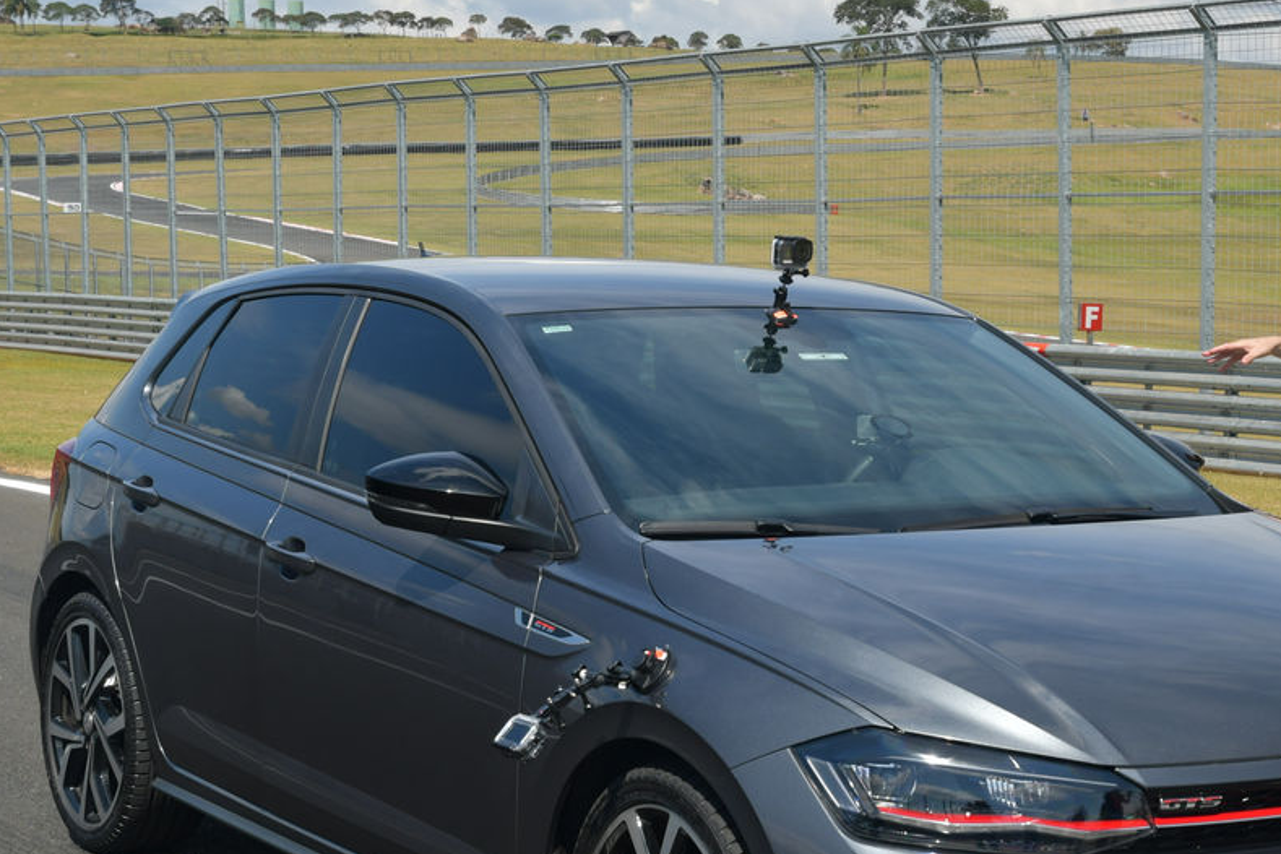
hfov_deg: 27.2
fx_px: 2597
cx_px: 1007
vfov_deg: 18.6
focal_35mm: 73
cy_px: 571
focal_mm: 30
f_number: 5.6
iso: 125
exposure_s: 1/500
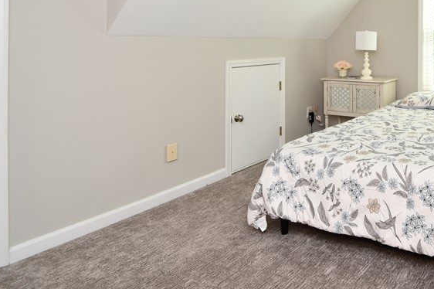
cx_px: 411
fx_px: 349
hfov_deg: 53.4
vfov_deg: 41.8
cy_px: 37
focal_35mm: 29
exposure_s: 1/80
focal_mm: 10
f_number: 4.5
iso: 200
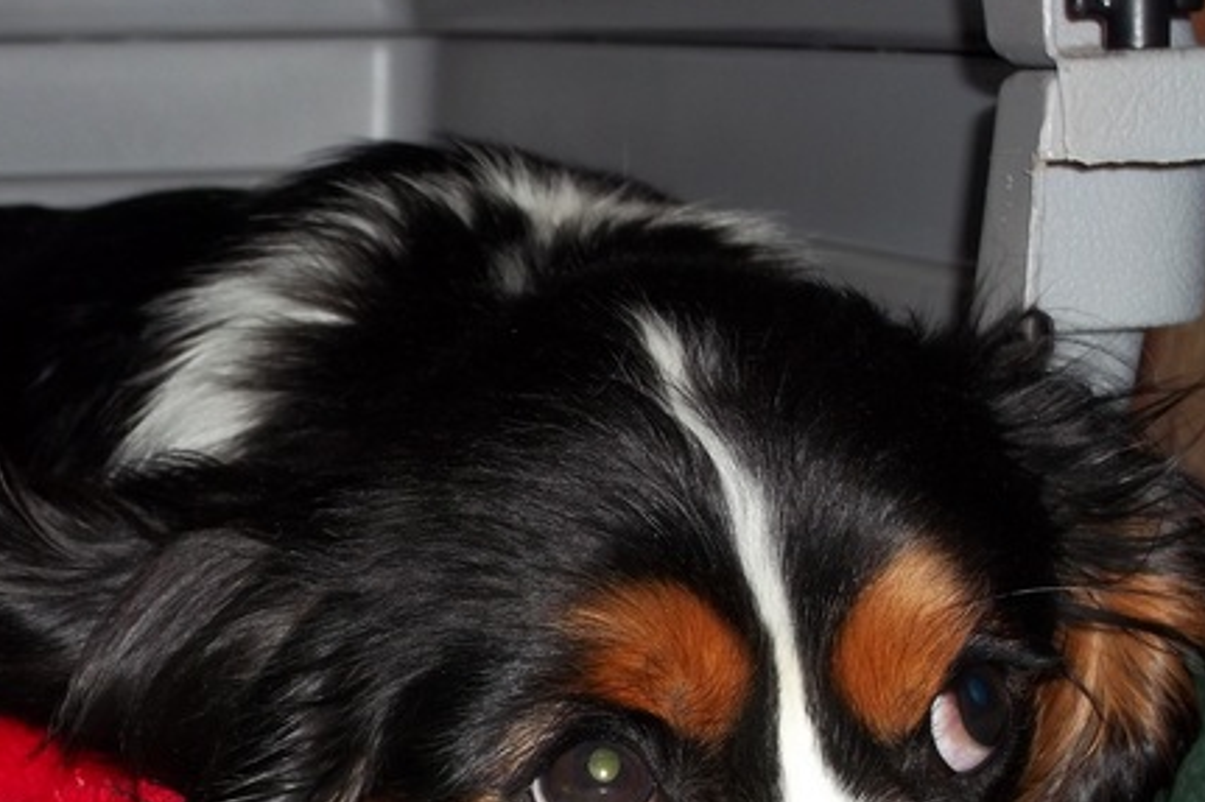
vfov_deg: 11.5
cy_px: 634
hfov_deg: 17.2
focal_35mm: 119
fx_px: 3981
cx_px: 383
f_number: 4.6
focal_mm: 13.7
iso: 80
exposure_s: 1/60
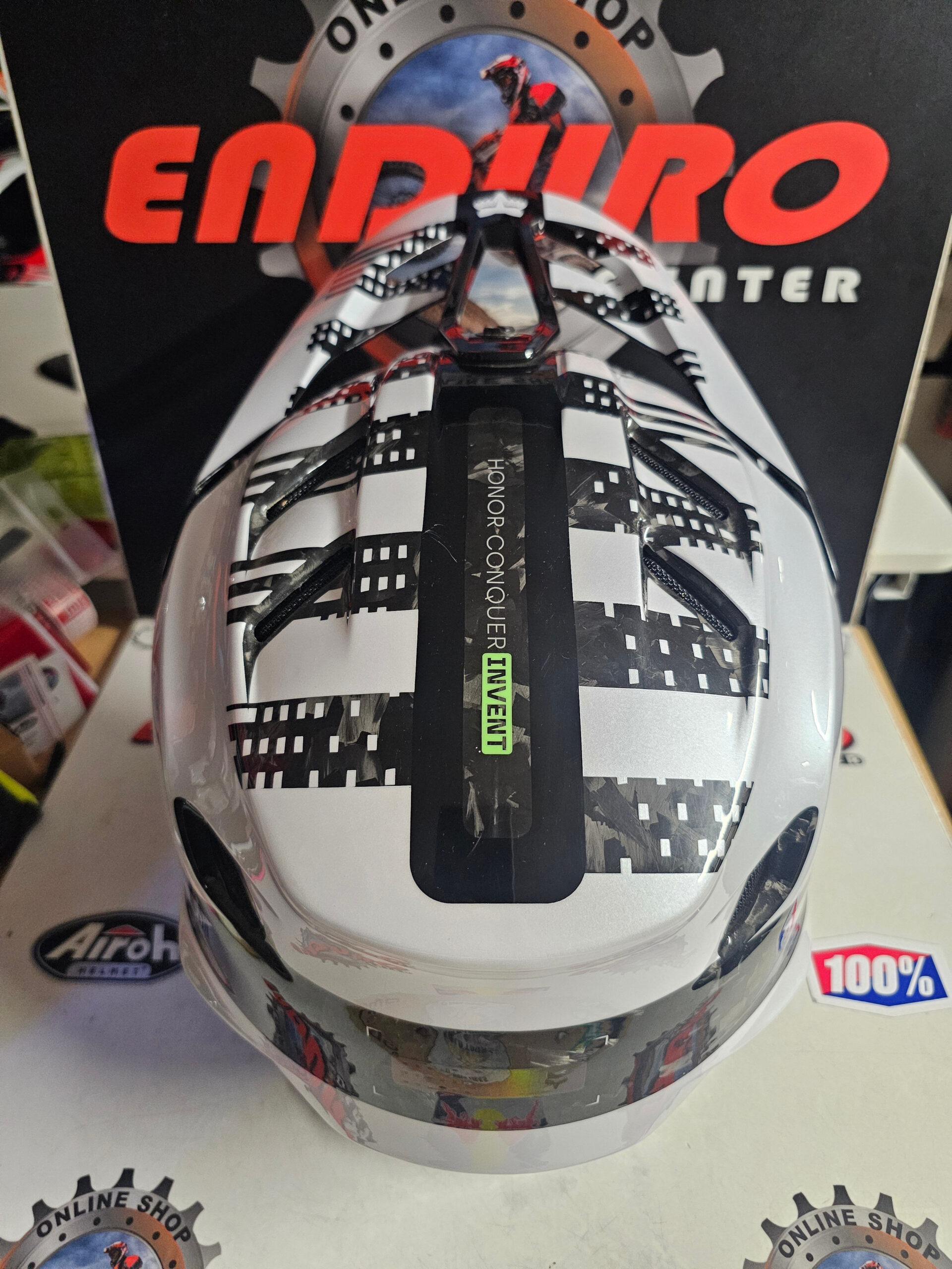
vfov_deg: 73.9
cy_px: 634
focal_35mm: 23
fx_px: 843
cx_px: 476
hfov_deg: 58.9
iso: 800
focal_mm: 6.3
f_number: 1.7
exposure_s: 1/100
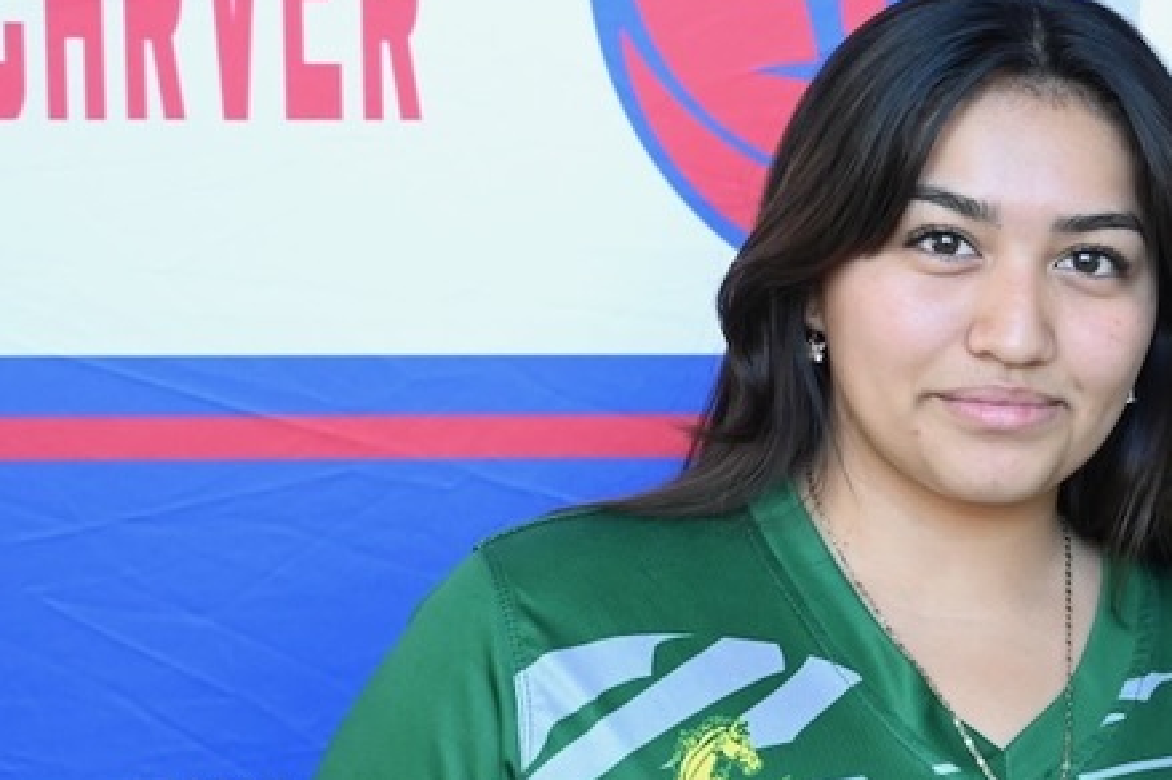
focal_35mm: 112
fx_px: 3643
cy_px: 422
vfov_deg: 12.2
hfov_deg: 17.5
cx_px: 1346
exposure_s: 1/200
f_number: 4
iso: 2500
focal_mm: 48
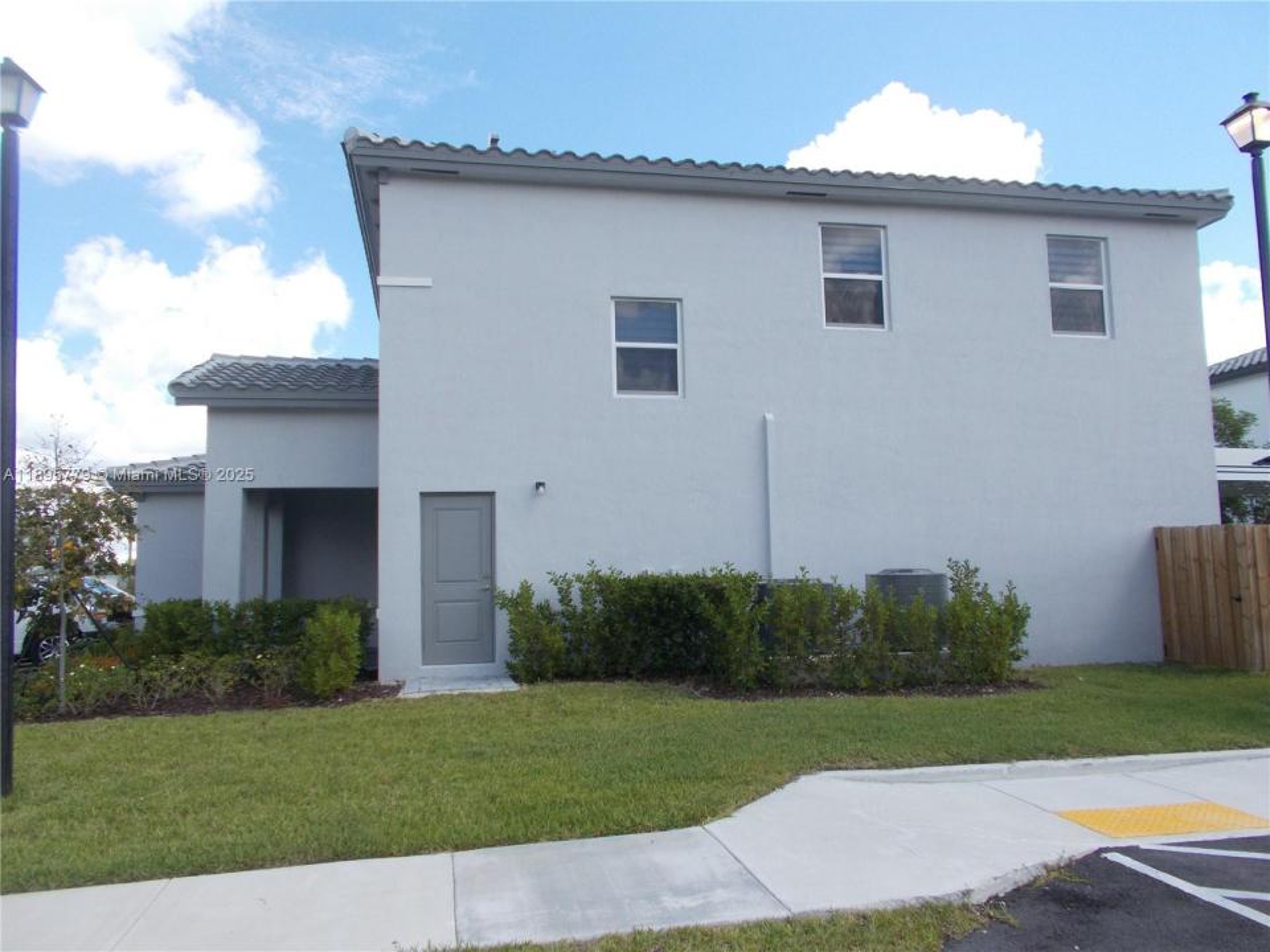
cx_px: 635
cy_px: 476
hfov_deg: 67.3
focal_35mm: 26
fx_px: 954
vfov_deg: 53.1
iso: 80
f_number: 3.2
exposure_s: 1/500
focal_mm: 4.6
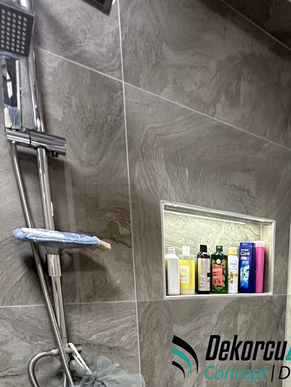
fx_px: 314
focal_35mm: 28
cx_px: 261
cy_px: 343
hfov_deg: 45.2
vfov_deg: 55.6
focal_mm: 2.22
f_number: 2.2
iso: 320
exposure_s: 1/50
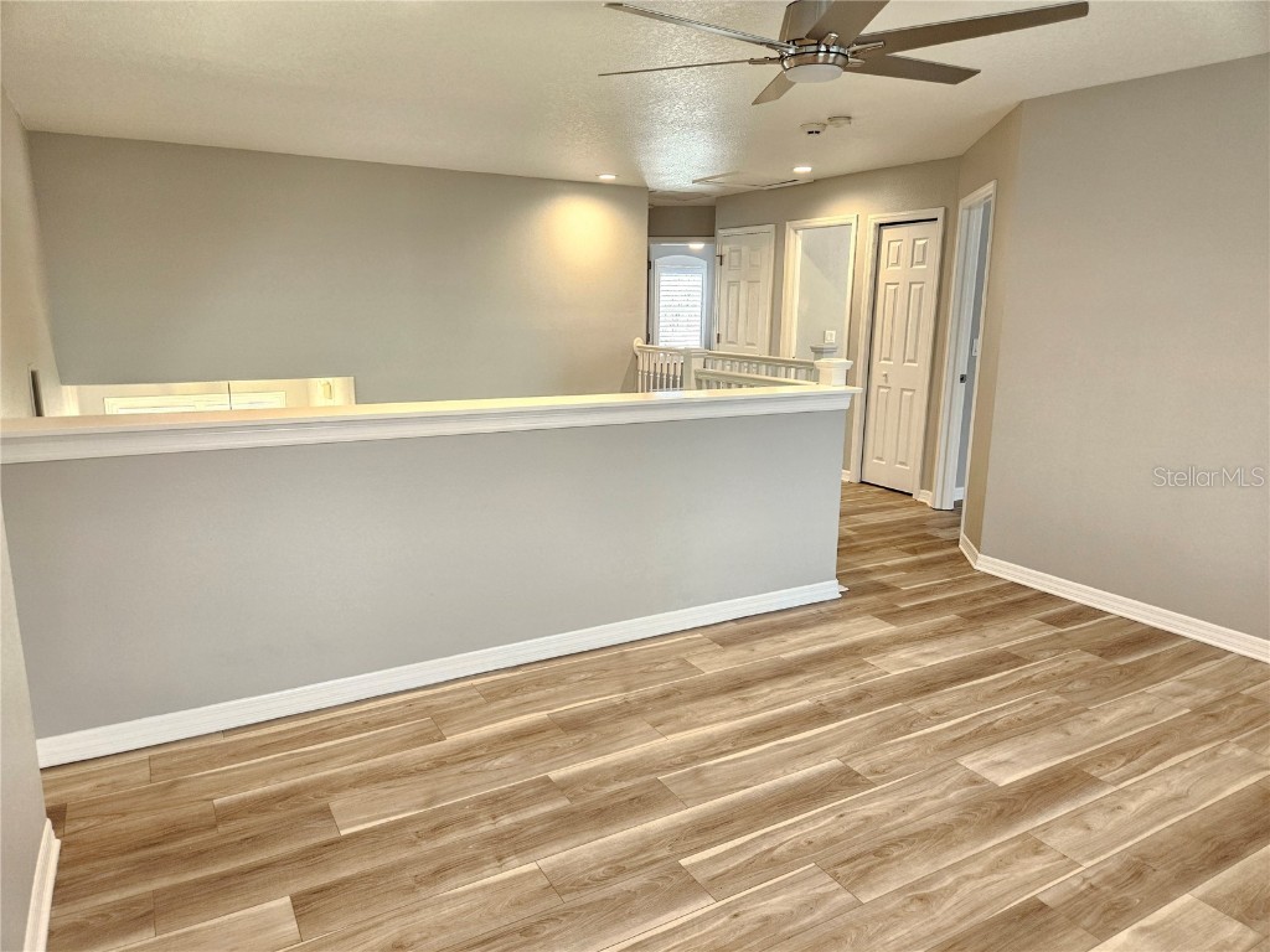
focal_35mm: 23
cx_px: 635
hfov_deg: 73.9
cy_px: 476
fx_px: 844
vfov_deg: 58.9
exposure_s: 1/120
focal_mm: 5.4
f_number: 1.8
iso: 500
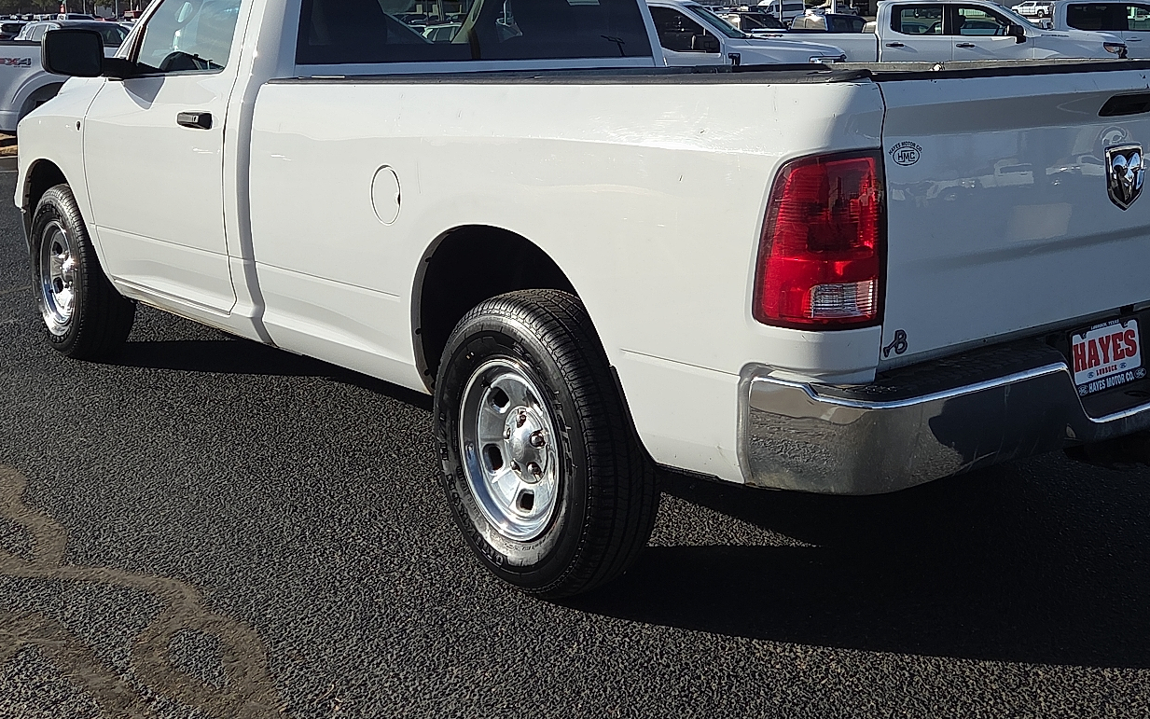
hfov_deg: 45.0
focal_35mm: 44
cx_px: 685
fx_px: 1379
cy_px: 167
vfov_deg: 28.7
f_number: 1.8
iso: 76
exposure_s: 1/10000
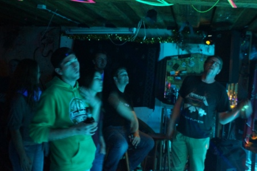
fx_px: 300
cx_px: 128
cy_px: 86
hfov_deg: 46.4
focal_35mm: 42
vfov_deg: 31.8
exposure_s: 1/15
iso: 3200
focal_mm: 28
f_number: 3.5
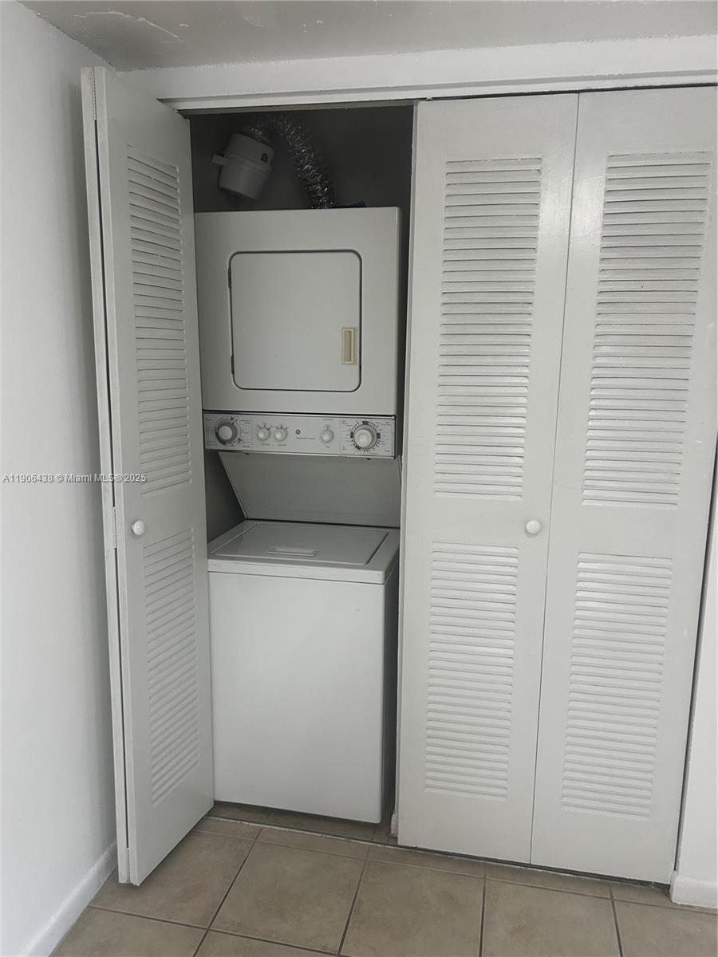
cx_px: 359
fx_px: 719
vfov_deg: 67.3
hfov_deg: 53.1
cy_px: 478
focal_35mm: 26
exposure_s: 1/60
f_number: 1.5
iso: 125
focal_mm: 5.7
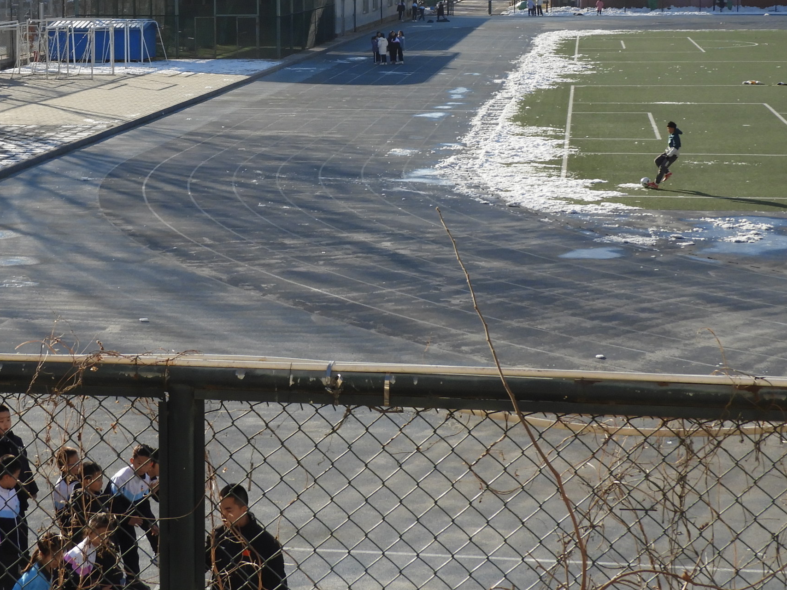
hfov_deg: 22.6
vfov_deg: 17.0
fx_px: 1955
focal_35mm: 86
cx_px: 231
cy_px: 76
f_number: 4
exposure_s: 1/800
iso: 100
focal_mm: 8.1
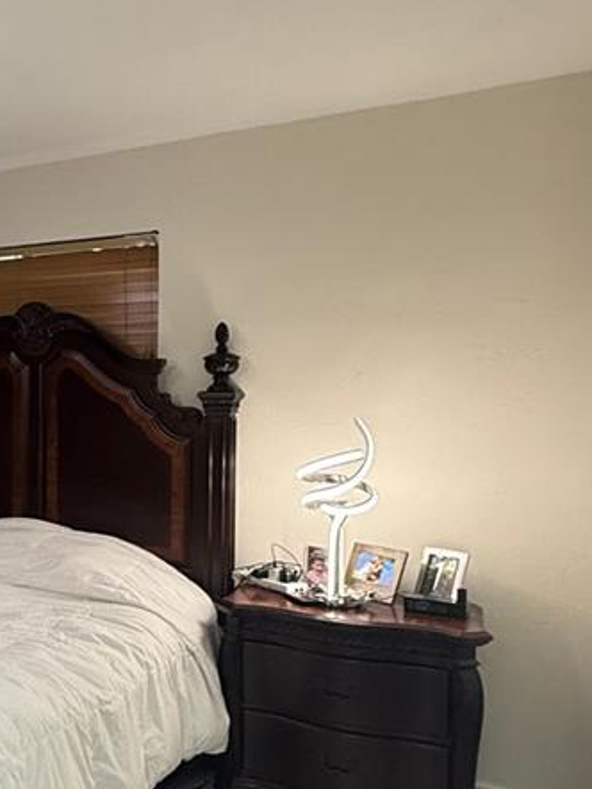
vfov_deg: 48.9
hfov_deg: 32.0
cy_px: 432
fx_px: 866
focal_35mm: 38
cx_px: -103
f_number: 2.2
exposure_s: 1/60
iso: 200
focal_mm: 2.22
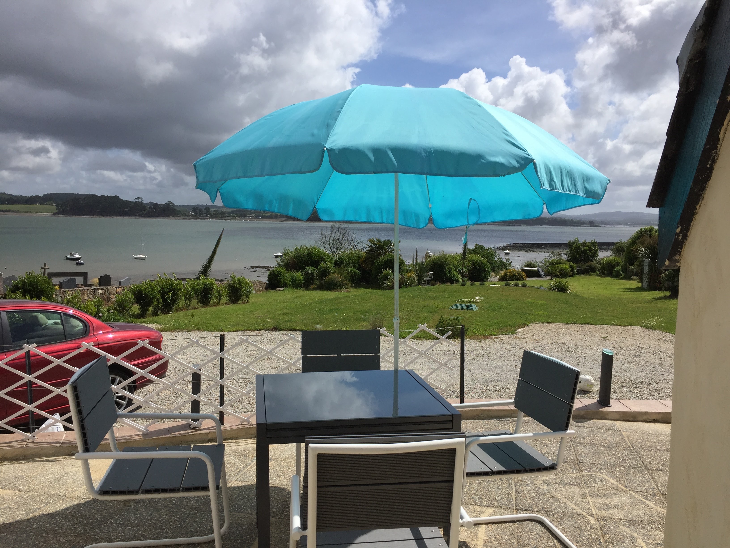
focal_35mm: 29
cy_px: 274
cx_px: 365
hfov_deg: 61.7
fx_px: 612
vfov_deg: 48.2
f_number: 2.2
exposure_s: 1/3968
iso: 32
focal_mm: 4.15
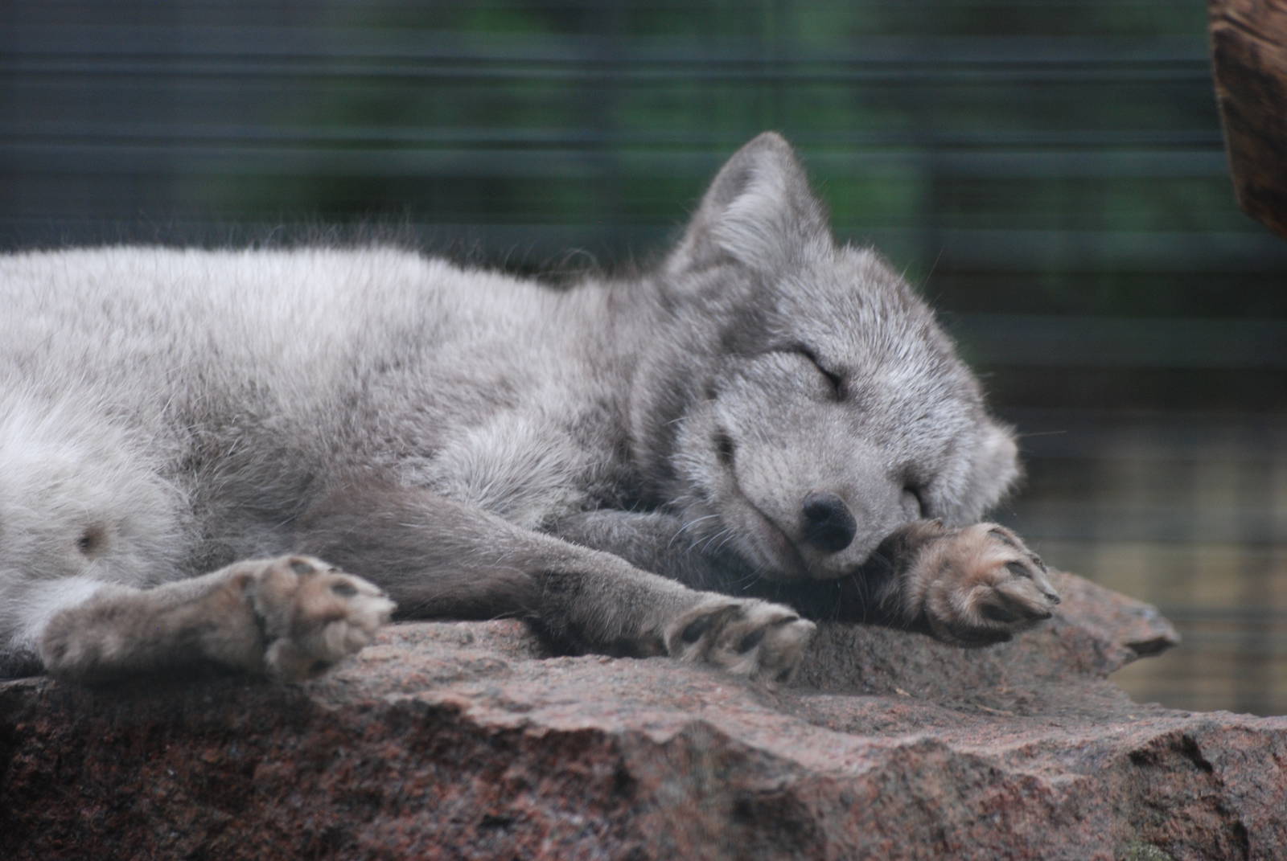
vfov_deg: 4.2
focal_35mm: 330
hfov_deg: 6.2
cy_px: 430
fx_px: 11811
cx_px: 644
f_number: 5.3
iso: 400
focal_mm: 220
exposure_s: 1/60
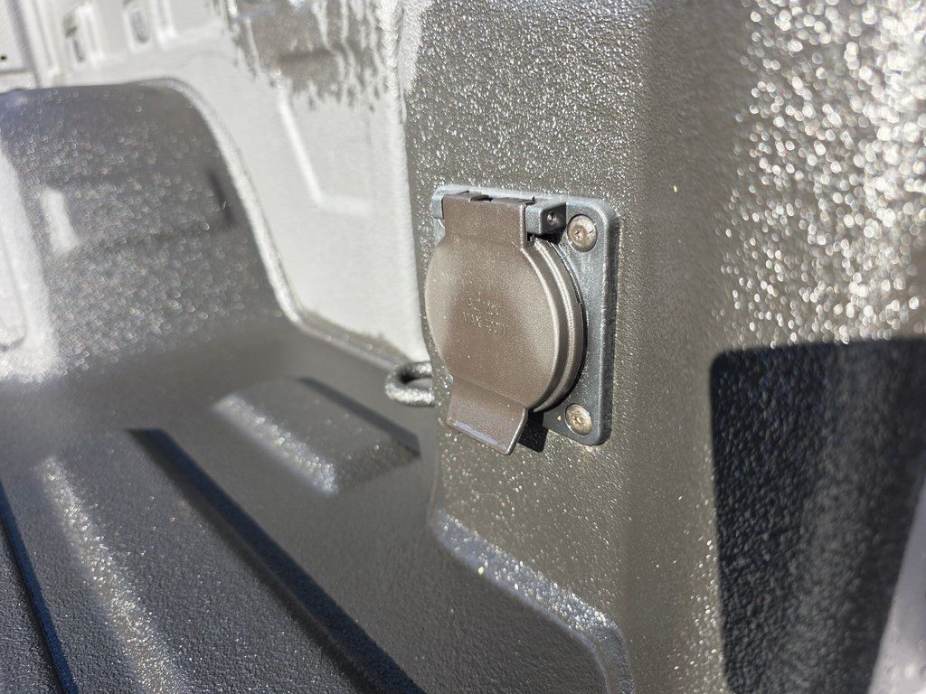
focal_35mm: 23
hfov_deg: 73.9
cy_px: 347
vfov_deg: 58.9
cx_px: 463
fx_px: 615
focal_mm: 6.3
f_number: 1.7
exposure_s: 1/180
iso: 32
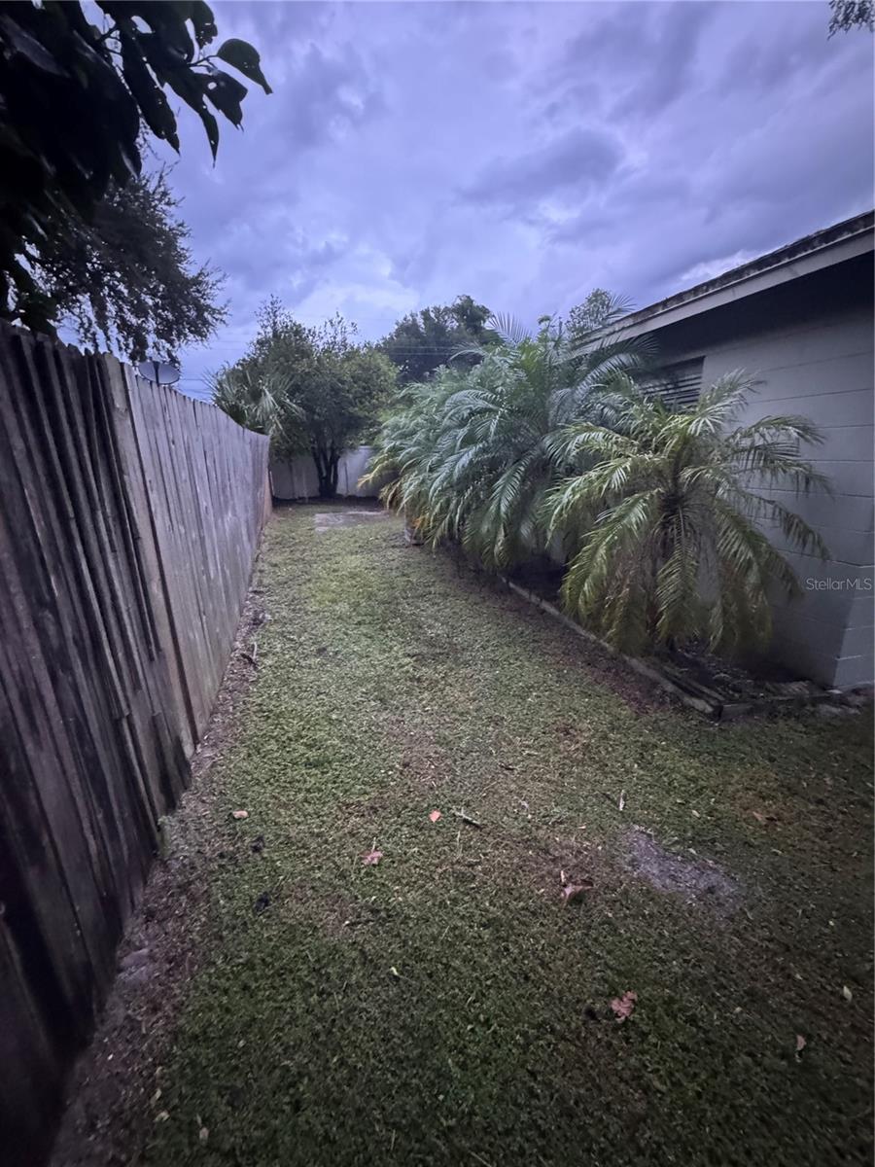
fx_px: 472
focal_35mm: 14
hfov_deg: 85.7
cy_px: 584
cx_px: 438
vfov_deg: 102.1
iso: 1600
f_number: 2.2
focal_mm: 2.22
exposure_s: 1/30
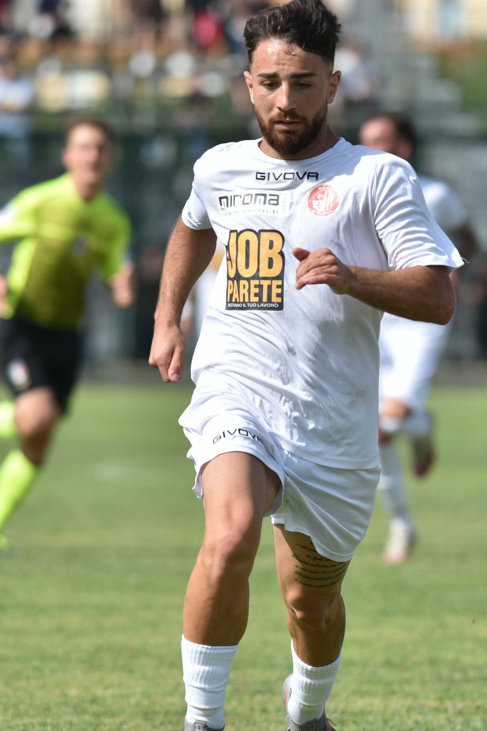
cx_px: 286
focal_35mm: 570
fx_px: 11565
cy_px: 426
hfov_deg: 2.4
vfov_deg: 3.6
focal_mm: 300
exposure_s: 1/1600
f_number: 5.6
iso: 200
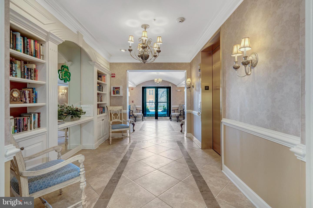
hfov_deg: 96.7
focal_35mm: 16
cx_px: 156
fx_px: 139
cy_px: 104
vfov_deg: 73.7
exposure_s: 1/15
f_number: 8
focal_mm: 16
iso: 1250
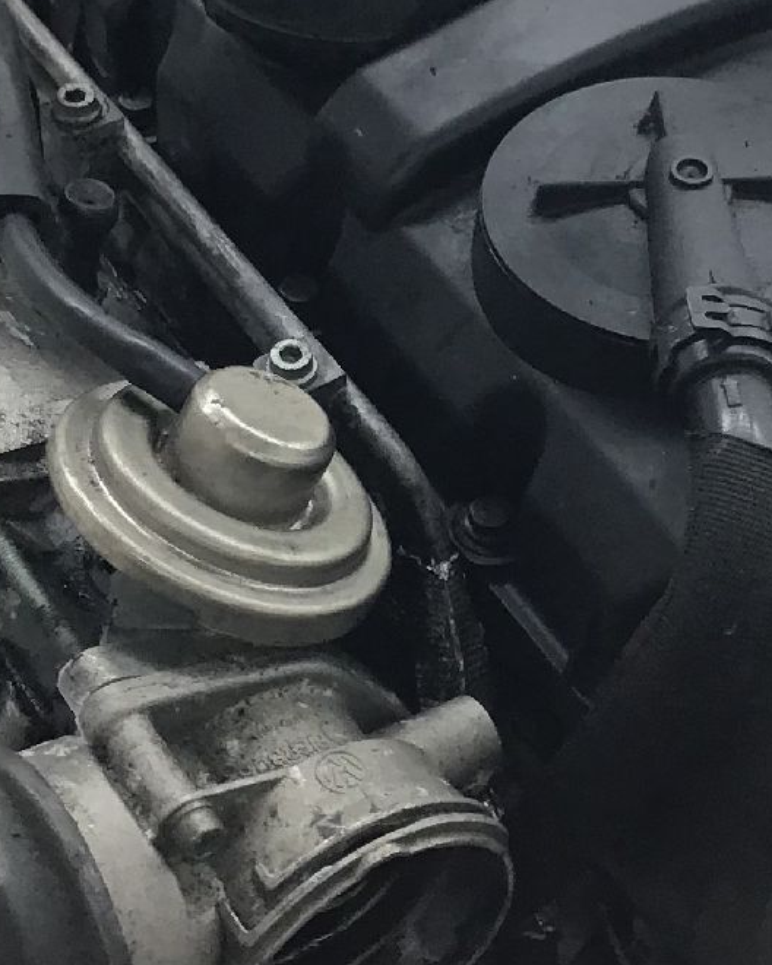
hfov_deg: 17.5
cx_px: 427
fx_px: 2513
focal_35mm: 88
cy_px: 323
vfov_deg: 21.7
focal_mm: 3.3
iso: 32
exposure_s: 1/33
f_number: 2.4
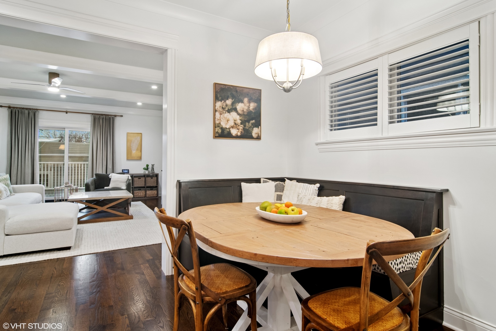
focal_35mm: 18
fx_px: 248
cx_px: 248
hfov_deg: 90.0
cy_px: 166
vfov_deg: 67.4
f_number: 8
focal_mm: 12
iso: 200
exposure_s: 1/2.5
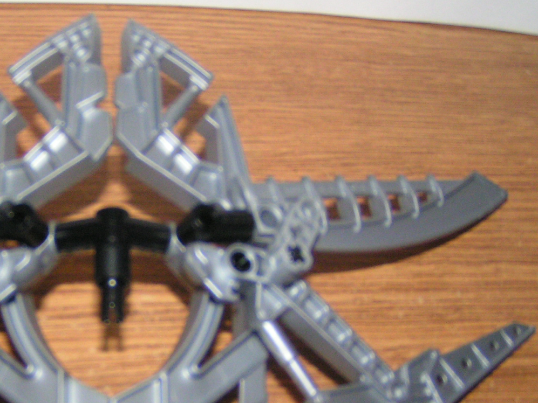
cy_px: 275
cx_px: 111
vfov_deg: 23.9
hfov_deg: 30.9
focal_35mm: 61
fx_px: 948
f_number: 2.8
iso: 200
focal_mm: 5.8
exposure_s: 1/40
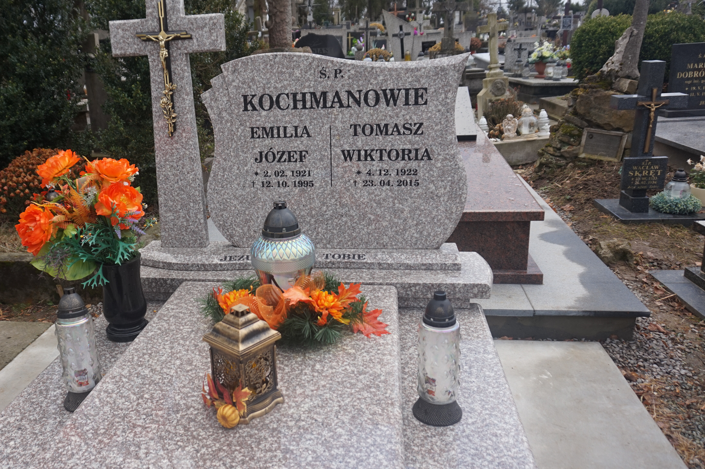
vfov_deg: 43.5
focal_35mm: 30
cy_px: 215
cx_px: 273
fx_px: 587
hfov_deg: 61.3
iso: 125
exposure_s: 1/160
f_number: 4
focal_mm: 16
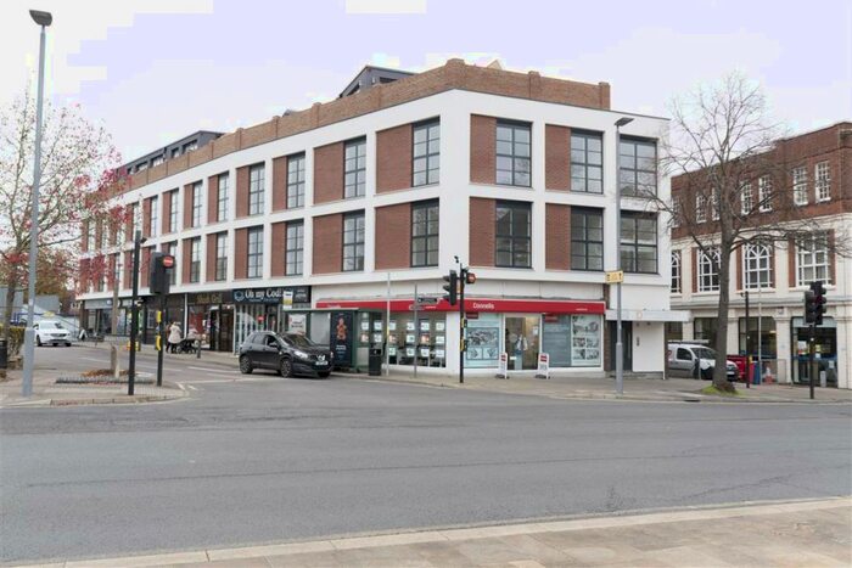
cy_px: 284
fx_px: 710
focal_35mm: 30
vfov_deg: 43.6
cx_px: 426
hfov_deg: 61.9
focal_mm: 20
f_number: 9
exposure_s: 1/60
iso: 400
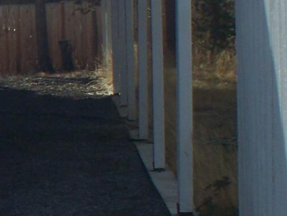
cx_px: -179
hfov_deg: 8.8
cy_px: 81
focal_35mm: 217
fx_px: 1800
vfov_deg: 6.9
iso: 64
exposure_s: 1/500
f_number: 5
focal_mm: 7.54
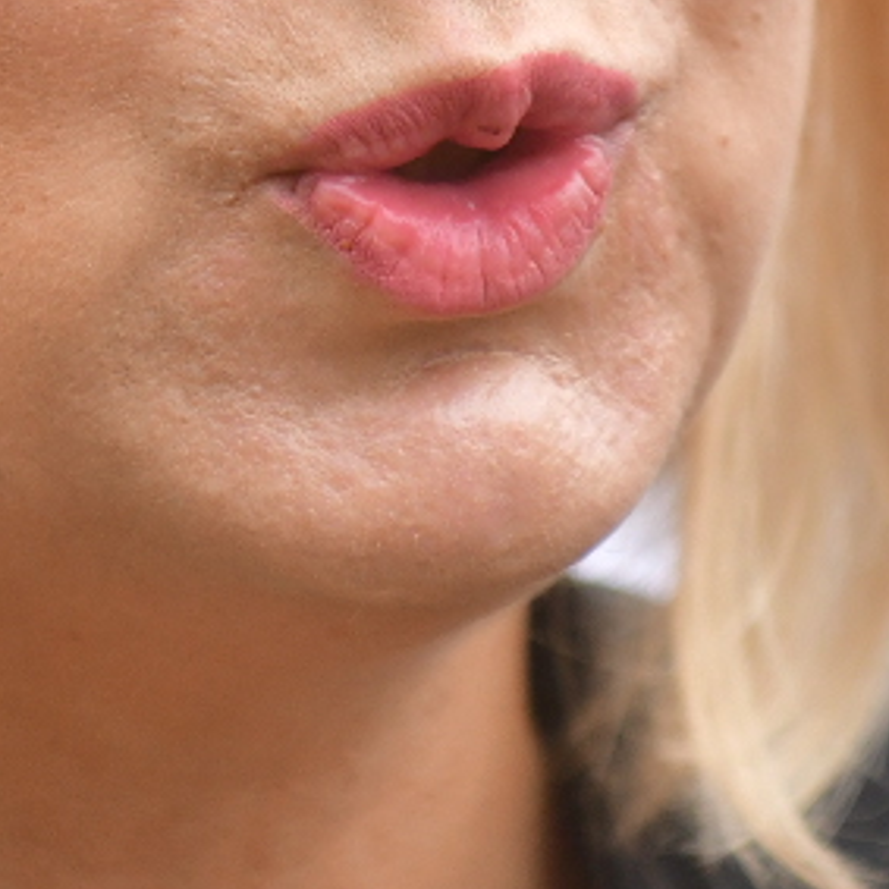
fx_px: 28242
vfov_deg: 1.8
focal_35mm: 972
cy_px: -264
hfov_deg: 1.8
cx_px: 468
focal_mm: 200
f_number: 2.8
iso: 720
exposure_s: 1/3200
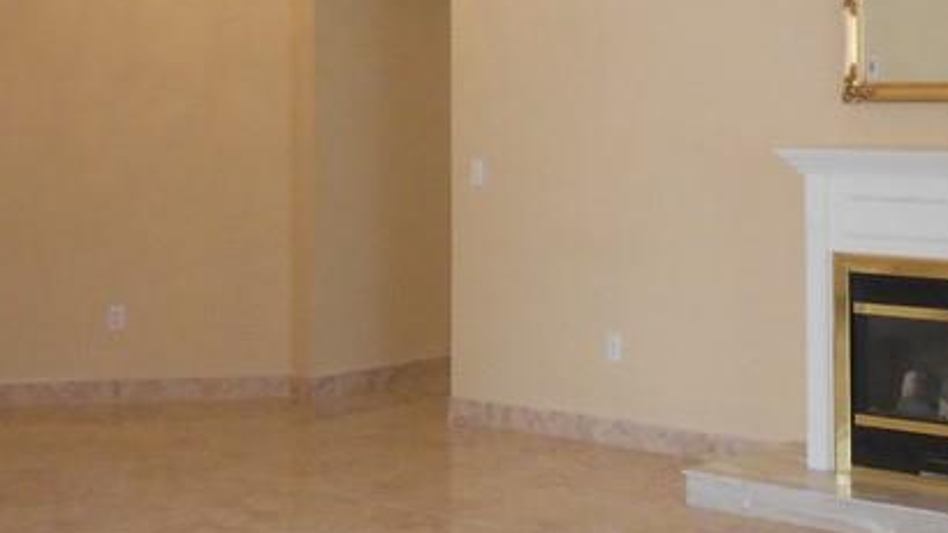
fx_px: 1785
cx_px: 834
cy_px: -12
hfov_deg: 28.7
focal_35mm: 71
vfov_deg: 16.6
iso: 250
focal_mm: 4.6
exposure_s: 1/30
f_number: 3.2
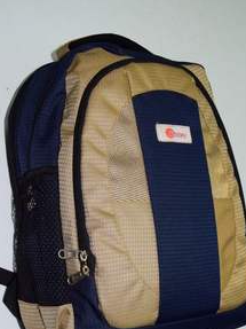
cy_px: 266
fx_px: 501
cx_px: 133
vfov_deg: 35.1
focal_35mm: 53
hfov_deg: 27.6
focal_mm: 21
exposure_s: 1/100
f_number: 5
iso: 560
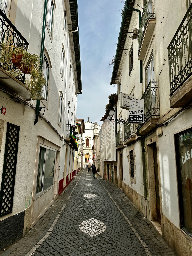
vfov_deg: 71.6
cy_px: 128
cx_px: 96
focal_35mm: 24
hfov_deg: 56.8
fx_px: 177
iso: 80
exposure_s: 1/3155
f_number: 1.78
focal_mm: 6.86
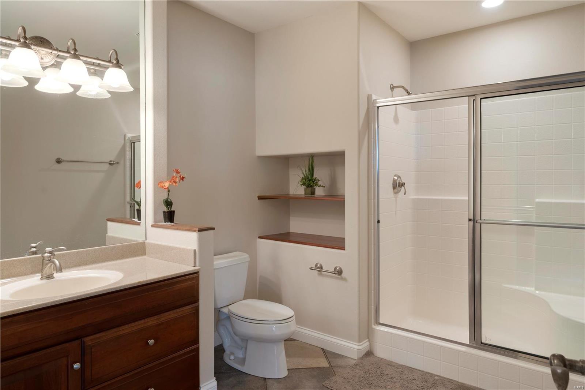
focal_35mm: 23
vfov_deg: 55.1
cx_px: 292
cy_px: 195
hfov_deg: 76.1
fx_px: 374
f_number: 7.1
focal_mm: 23
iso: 640
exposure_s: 1/15
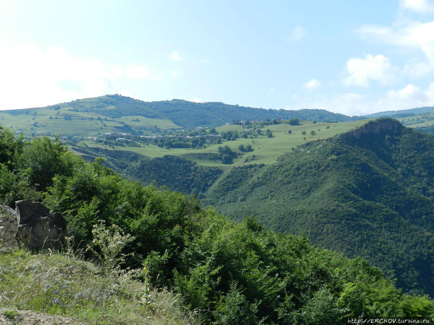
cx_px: 217
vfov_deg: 31.5
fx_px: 577
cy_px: 162
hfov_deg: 41.2
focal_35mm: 46
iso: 160
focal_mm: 8.1
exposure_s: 1/800
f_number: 4.2
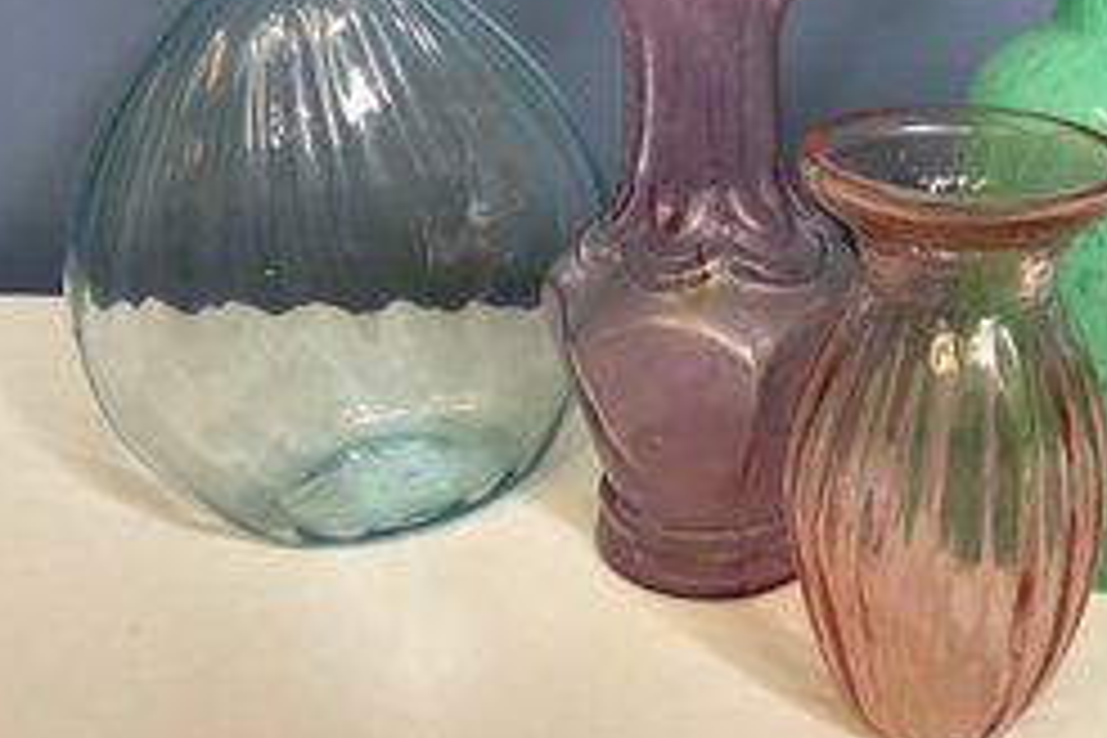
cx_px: 749
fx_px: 1291
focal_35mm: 42
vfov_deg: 31.7
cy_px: 254
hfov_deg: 45.6
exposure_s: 1/60
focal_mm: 3
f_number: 1.8
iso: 50
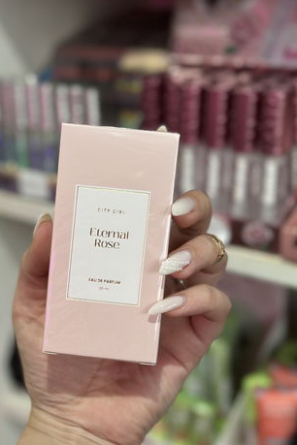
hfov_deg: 23.3
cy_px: 254
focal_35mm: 58
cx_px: 111
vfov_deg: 34.4
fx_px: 718
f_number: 1.78
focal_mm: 6.86
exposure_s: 1/50
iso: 100
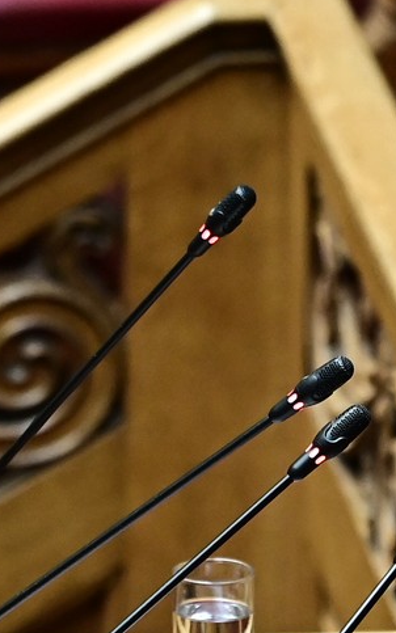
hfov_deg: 1.7
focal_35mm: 759
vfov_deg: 2.8
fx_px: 13102
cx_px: 663
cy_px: 371
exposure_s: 1/500
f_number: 3.5
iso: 1600
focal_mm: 200
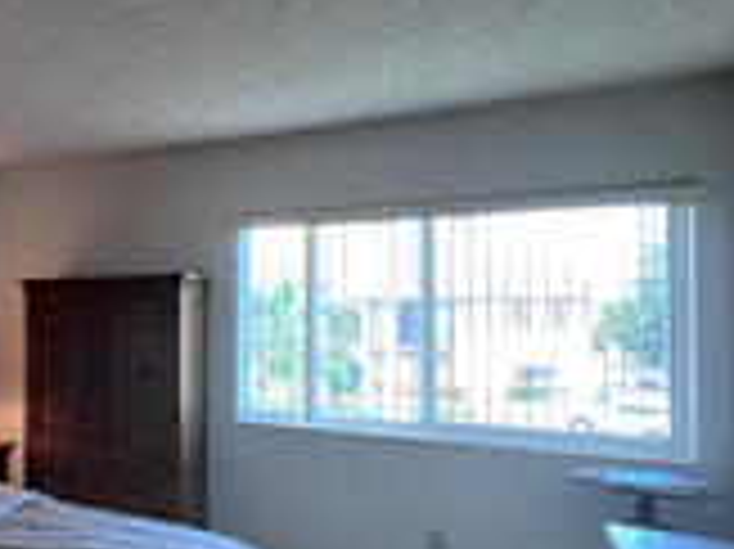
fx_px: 678
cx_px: -86
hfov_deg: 43.2
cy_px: 306
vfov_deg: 44.0
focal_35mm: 32
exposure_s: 1/120
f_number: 1.8
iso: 250
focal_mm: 1.57
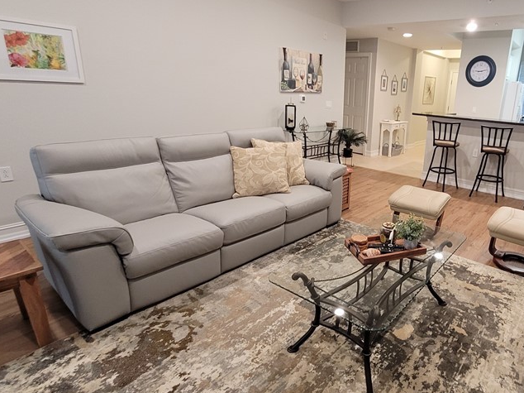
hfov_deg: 75.8
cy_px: 179
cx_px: 360
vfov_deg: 63.3
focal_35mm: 21
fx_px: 318
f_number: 2.2
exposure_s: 1/40
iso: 320
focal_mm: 1.74
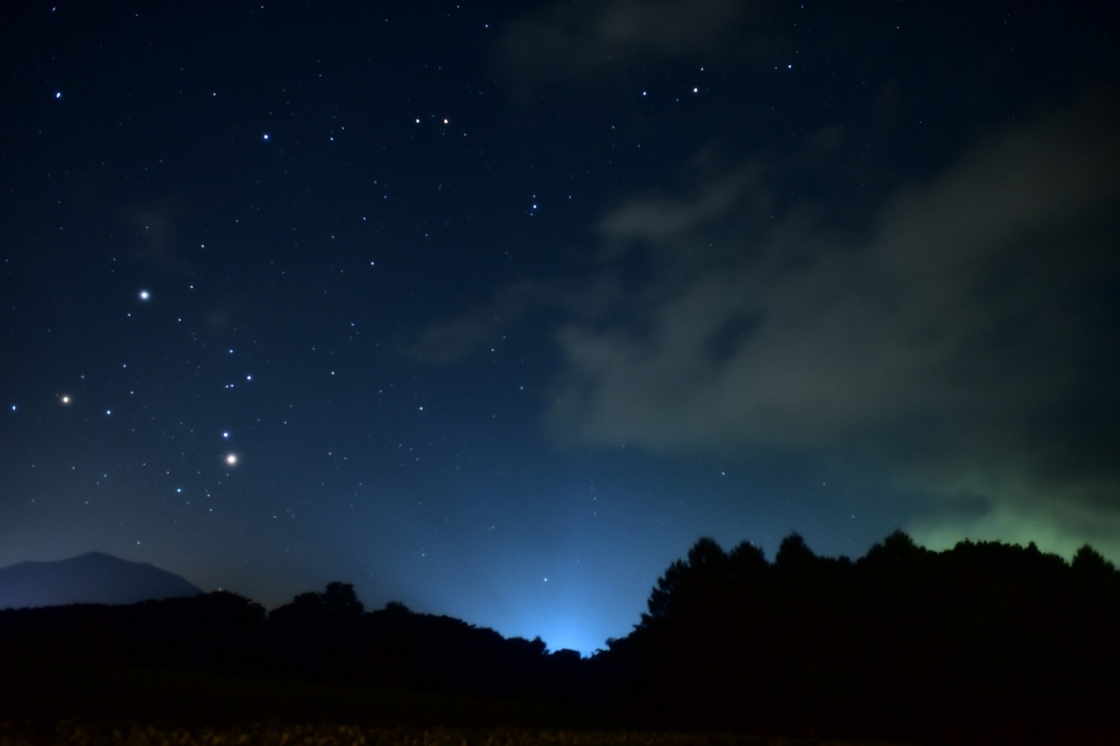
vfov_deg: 37.9
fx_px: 1089
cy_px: 373
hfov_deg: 54.4
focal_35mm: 35
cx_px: 560
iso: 1600
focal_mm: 35
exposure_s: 8
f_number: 2.2
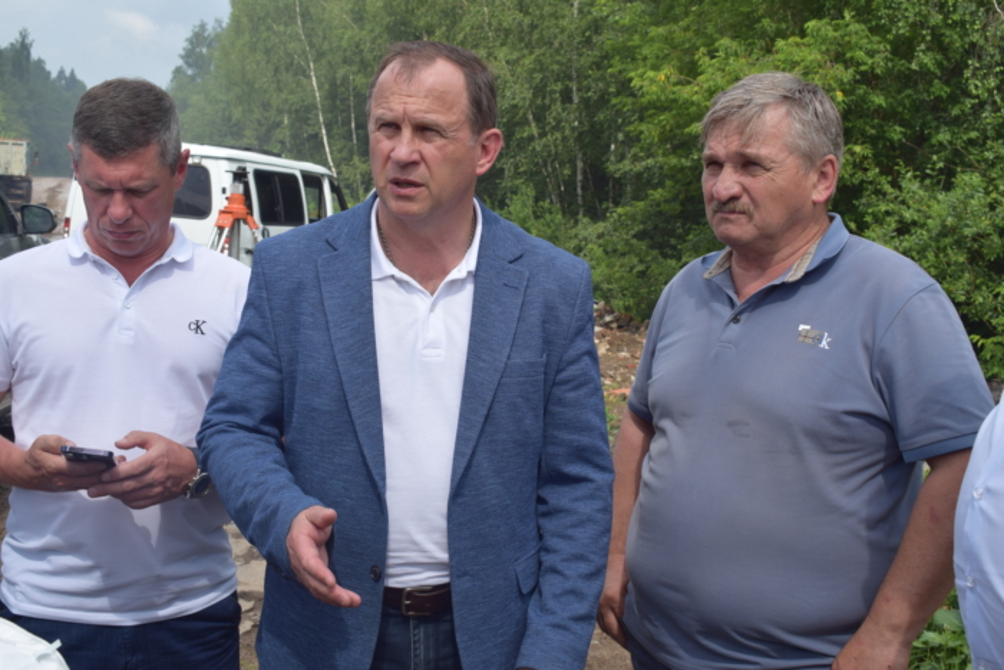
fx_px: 1255
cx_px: 502
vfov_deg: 29.9
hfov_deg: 43.6
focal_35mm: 45
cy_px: 335
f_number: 10
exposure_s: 1/400
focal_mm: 30
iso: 200
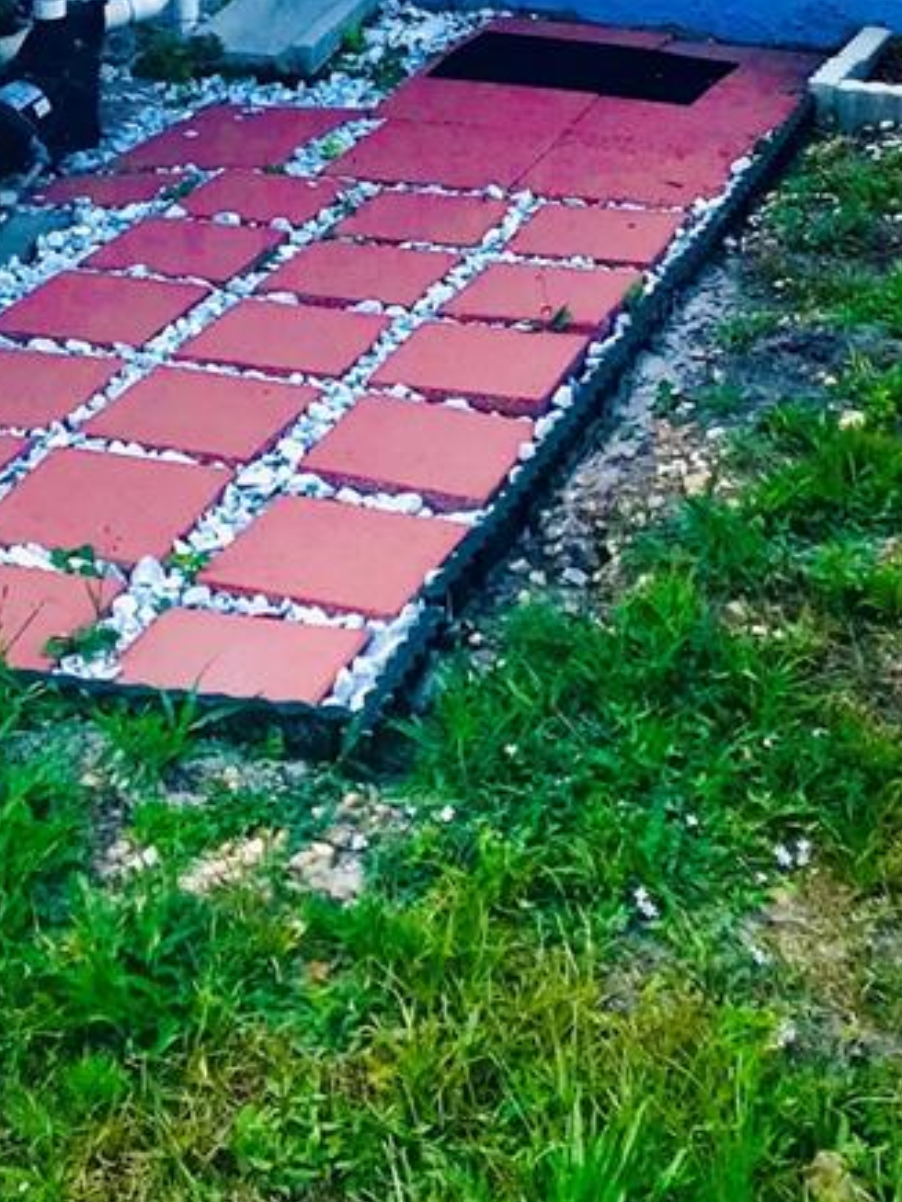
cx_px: 450
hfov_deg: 19.1
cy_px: -298
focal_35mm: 77
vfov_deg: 22.9
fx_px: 2675
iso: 20
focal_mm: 3.99
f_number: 1.8
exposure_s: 1/1408
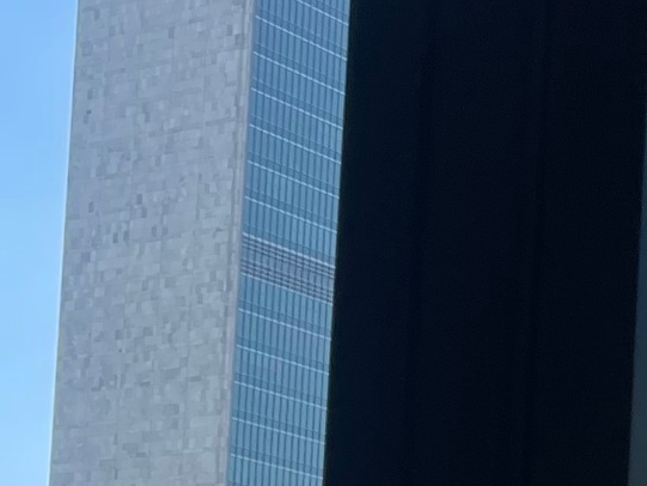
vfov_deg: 10.7
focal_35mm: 133
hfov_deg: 14.2
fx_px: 2486
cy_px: 736
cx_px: -221
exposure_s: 1/2717
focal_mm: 5.1
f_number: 1.6
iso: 32
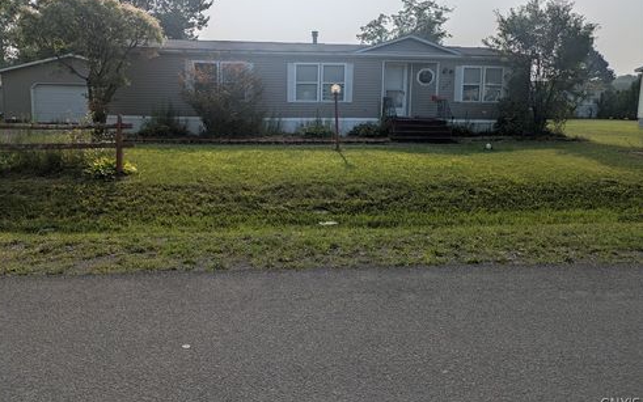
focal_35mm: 27
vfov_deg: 45.9
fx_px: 473
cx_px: 317
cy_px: 168
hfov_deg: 68.4
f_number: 1.89
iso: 47
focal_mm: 5.43
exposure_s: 1/5917
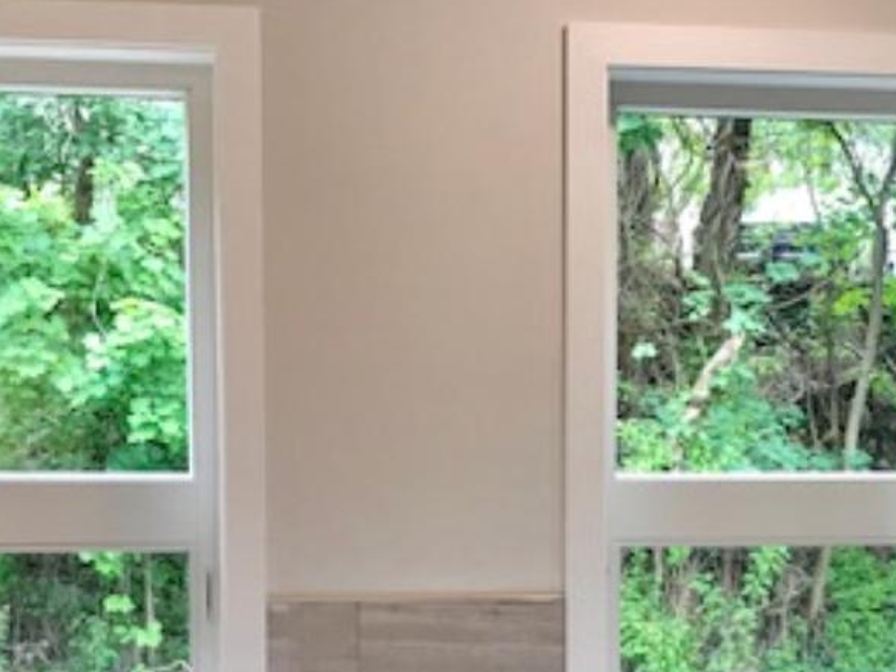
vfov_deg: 20.9
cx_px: 476
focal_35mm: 69
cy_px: 601
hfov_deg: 28.2
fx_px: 1786
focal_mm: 3.99
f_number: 1.8
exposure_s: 1/40
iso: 25
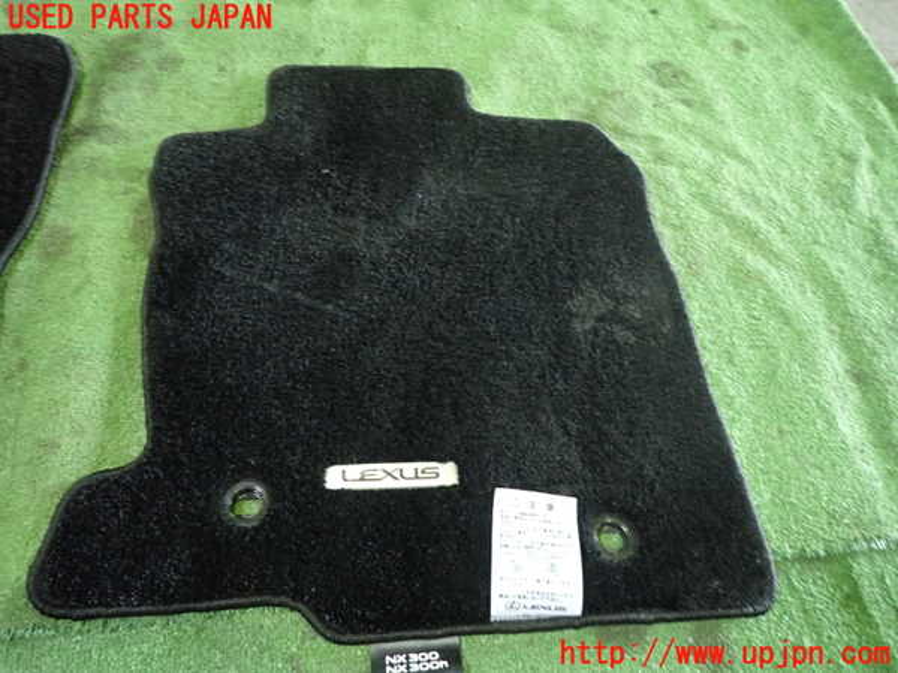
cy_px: 336
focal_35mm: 25
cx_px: 449
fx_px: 649
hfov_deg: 69.4
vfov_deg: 54.9
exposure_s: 1/30
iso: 800
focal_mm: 4.5
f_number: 2
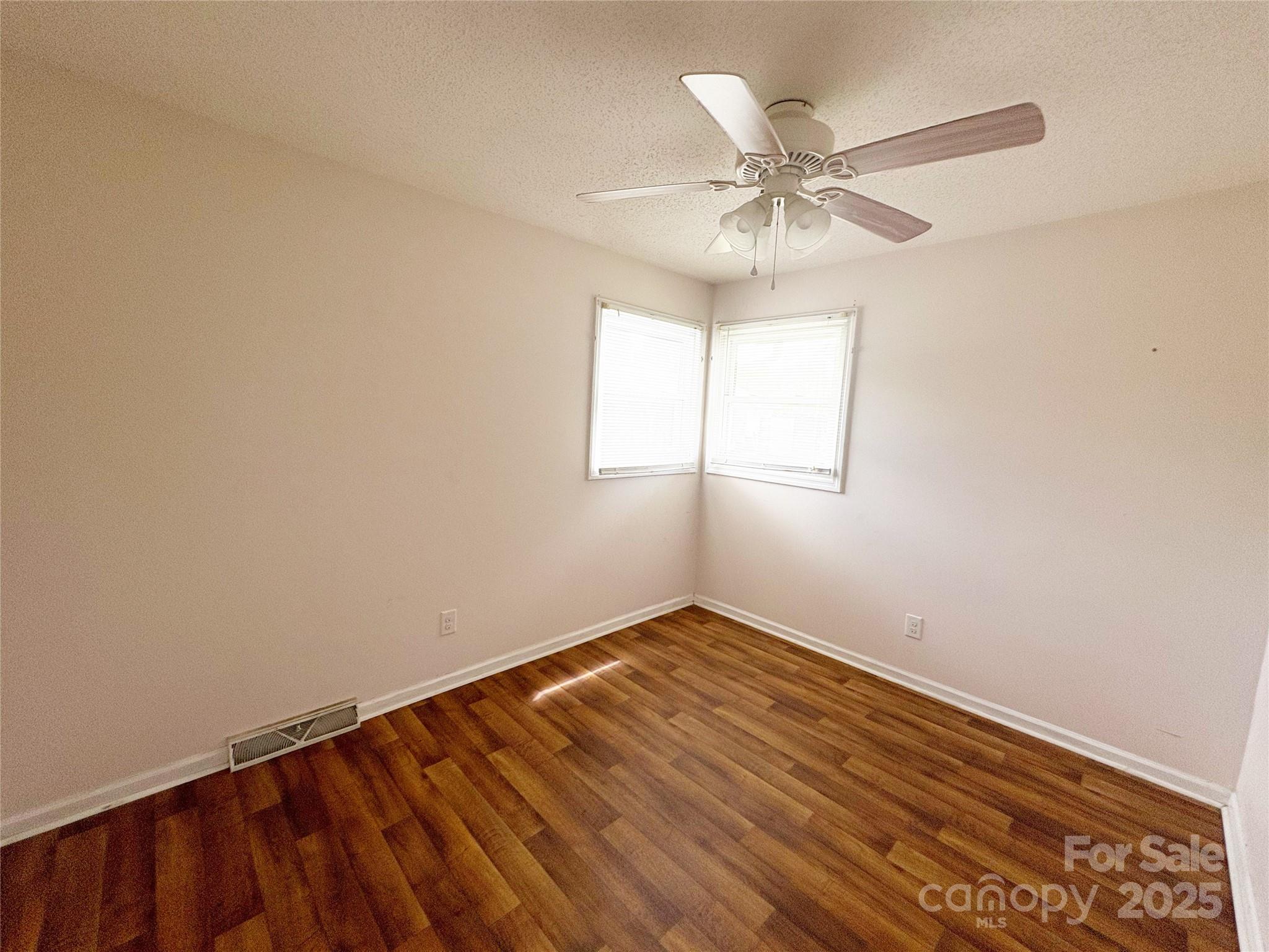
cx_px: 634
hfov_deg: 102.1
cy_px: 476
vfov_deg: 85.7
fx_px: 513
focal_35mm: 14
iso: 125
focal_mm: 2.22
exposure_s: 1/131
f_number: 2.2
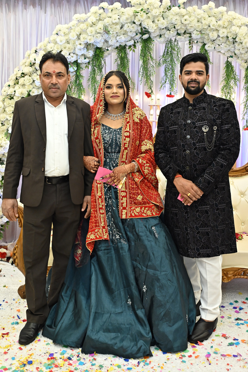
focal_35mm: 40
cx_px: 129
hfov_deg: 33.4
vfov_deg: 48.4
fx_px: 413
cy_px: 170
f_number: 5.6
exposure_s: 1/200
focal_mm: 33
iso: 800
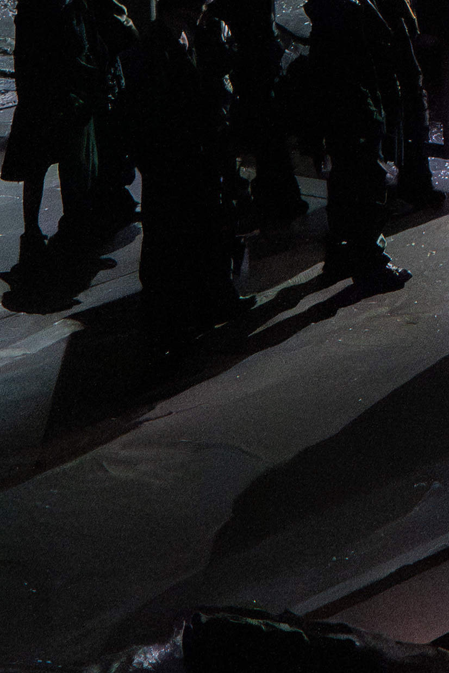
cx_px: 905
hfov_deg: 6.6
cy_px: -701
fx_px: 3802
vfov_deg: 9.4
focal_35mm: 203
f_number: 7.1
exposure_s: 1/200
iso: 5000
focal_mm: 30.5
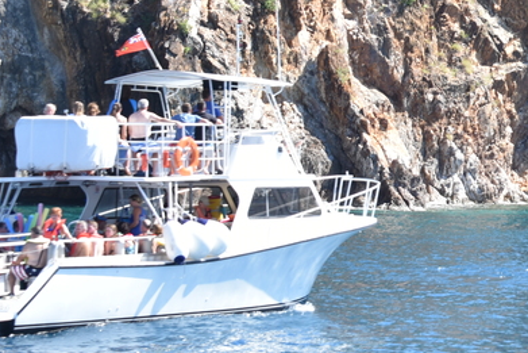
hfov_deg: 12.7
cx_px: 644
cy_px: 49
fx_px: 2303
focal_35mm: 157
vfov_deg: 8.7
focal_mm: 48
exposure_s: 1/160
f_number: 6.3
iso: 100
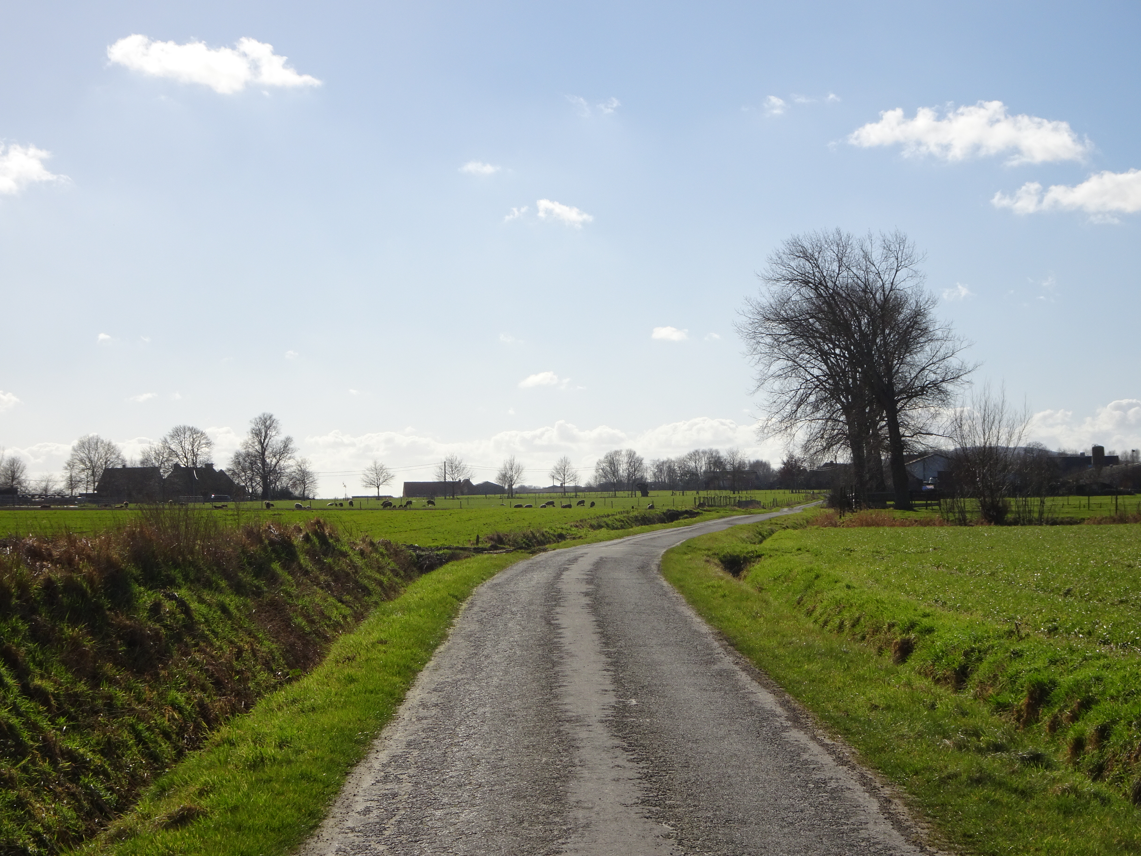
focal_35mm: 70
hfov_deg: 27.8
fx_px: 2307
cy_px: 428
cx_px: 570
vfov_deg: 21.0
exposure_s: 1/1000
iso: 80
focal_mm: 12.01
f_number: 5
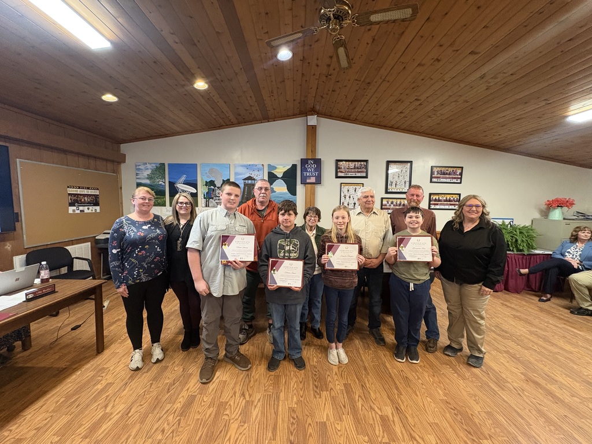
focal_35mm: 14
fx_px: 239
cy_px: 222
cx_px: 296
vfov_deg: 85.7
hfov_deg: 102.1
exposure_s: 1/60
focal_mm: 2.22
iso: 400
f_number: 2.2
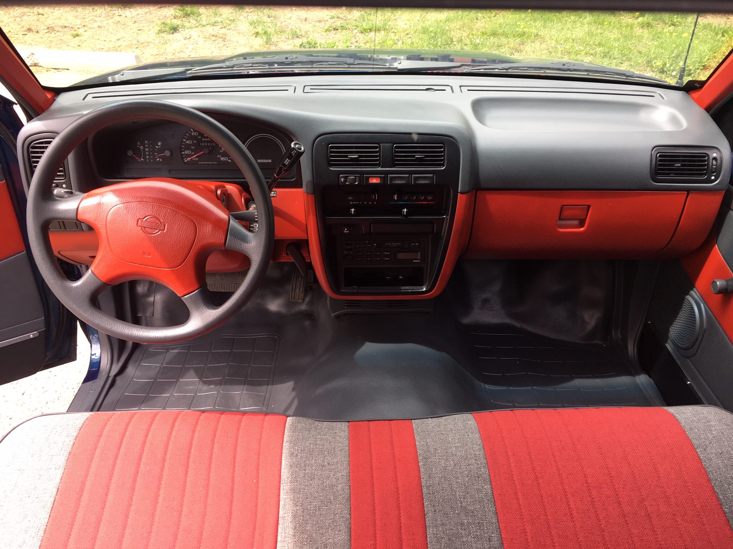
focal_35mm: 29
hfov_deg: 61.7
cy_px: 274
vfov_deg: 48.2
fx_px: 614
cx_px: 366
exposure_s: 1/120
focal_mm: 4.15
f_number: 2.2
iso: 25
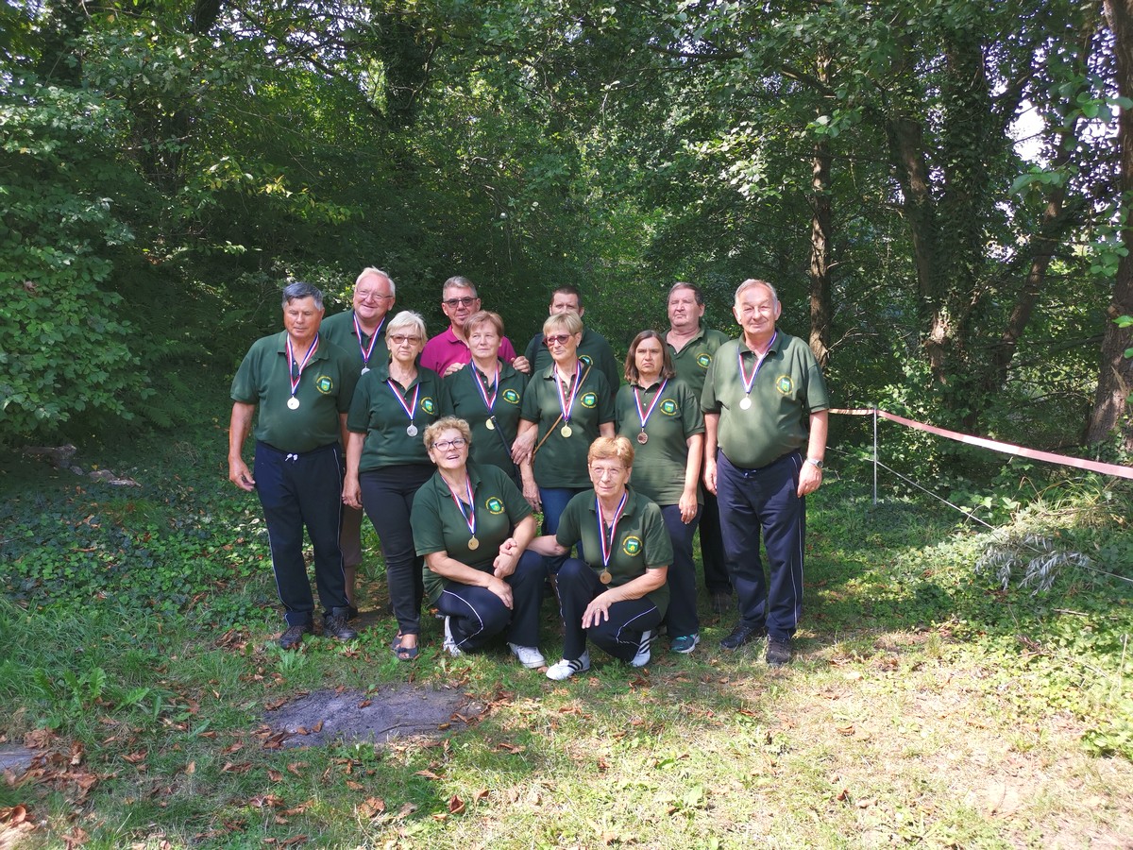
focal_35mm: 27
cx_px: 566
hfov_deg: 65.3
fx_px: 884
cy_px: 425
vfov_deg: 51.4
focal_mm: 5.58
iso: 50
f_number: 1.8
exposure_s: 1/431
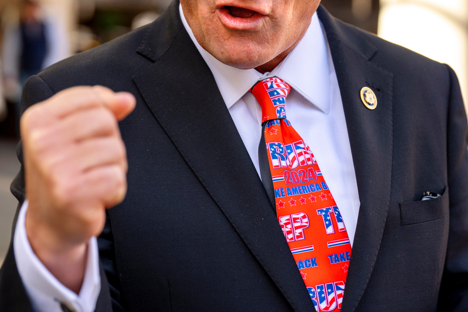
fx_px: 1170
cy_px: 156
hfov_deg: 22.6
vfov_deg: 15.2
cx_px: 234
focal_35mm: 90
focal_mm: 90
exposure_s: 1/320
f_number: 4.5
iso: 320
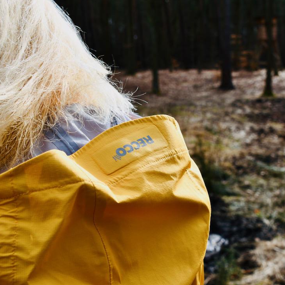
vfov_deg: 31.6
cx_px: 165
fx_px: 503
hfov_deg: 31.6
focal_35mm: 54
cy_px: 142
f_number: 8
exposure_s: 1/250
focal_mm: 28
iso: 140
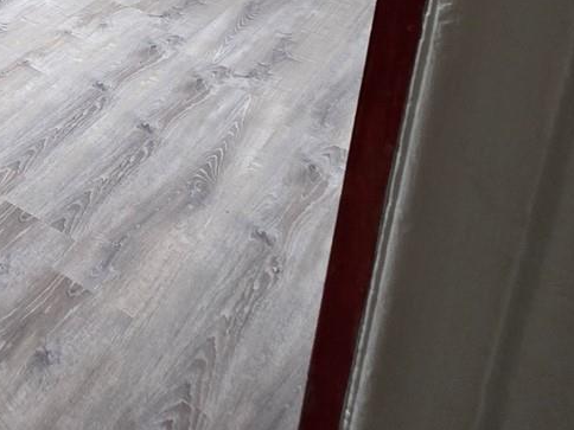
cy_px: -147
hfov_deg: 33.8
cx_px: -145
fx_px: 713
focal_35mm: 43
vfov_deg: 27.4
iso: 400
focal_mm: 2.2
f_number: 1.9
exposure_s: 1/60
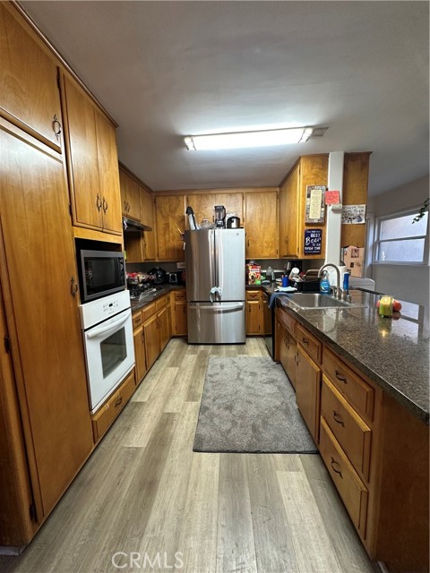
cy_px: 286
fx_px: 232
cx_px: 215
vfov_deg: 102.1
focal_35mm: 14
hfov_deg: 85.7
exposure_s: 1/60
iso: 200
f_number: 2.2
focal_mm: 2.22
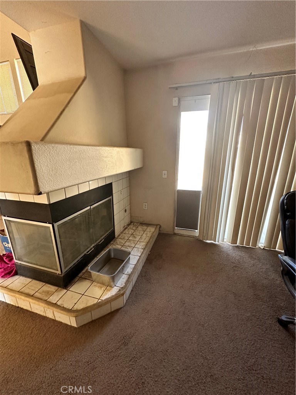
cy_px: 198
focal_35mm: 14
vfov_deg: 102.1
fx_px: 160
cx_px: 148
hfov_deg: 85.7
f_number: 2.2
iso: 250
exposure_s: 1/99
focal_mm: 2.22
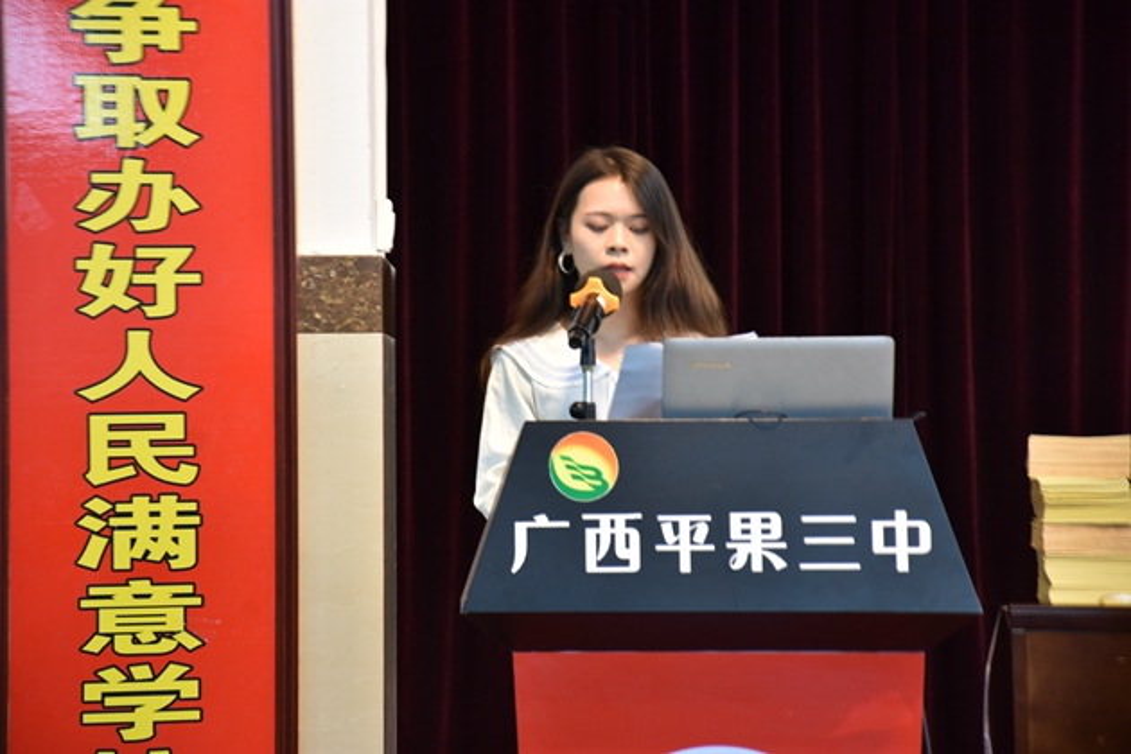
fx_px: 4948
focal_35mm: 158
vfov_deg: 8.7
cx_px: 566
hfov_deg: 13.0
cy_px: 377
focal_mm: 105
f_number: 5.6
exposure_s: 1/5
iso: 400
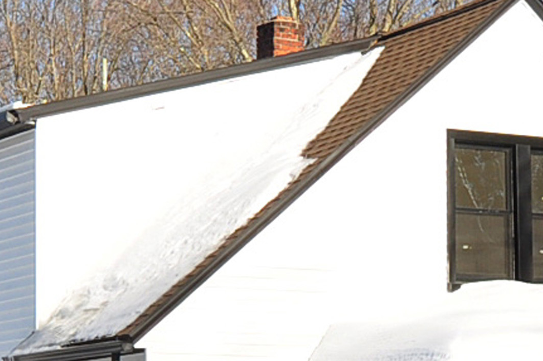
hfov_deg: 24.5
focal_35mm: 82
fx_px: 1235
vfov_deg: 16.3
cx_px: 414
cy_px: 354
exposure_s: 1/320
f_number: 8
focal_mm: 20
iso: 200
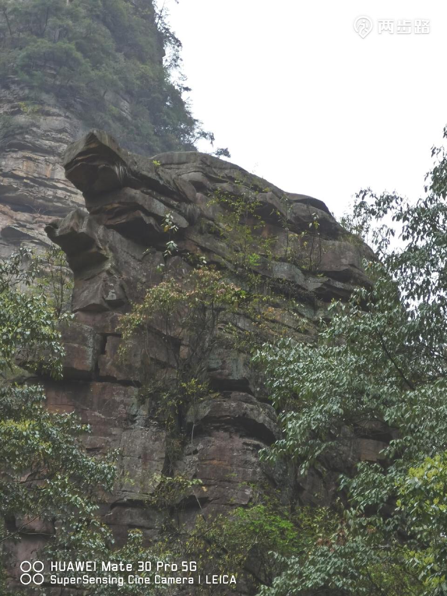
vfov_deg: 12.7
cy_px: 298
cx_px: 224
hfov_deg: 9.6
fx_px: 2669
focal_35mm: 155
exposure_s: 1/453
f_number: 2.4
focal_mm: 7.48
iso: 50
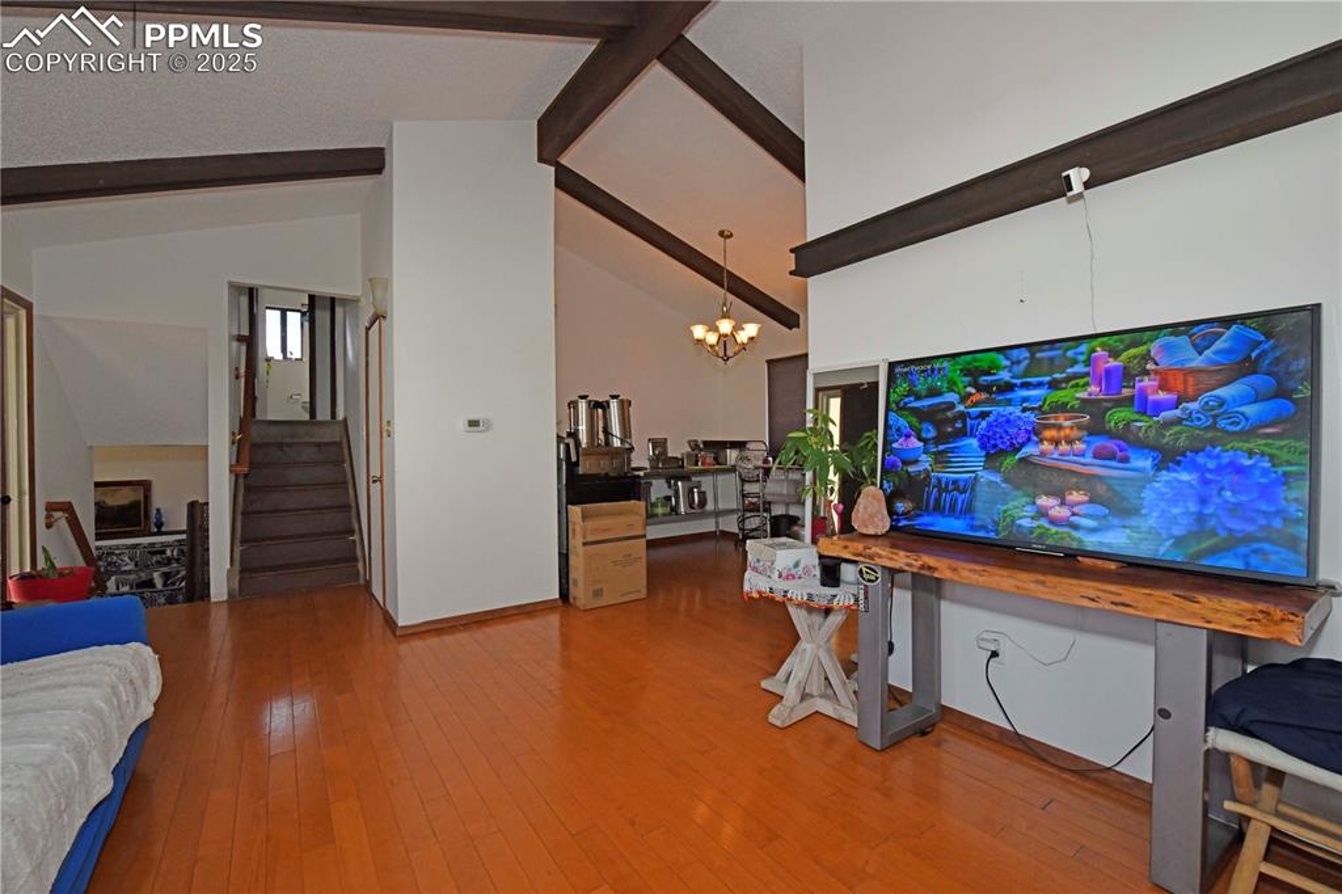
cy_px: 447
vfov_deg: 77.3
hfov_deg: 100.4
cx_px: 671
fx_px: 559
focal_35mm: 15
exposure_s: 1/160
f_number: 13
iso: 1250
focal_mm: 15
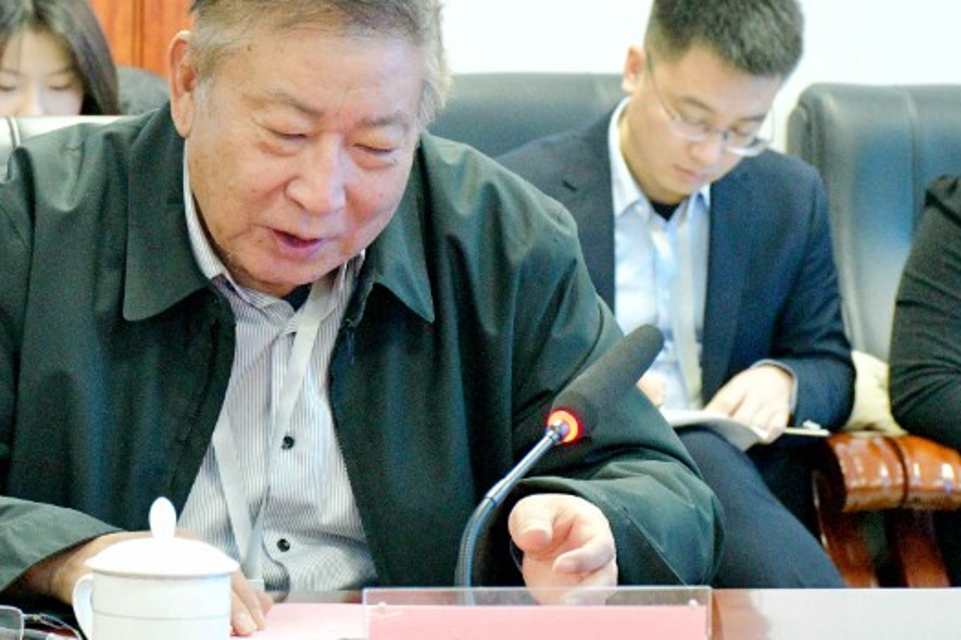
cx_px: 299
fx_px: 3789
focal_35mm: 142
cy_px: 248
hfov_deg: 14.4
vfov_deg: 9.7
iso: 10000
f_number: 7.1
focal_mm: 62
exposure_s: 1/80
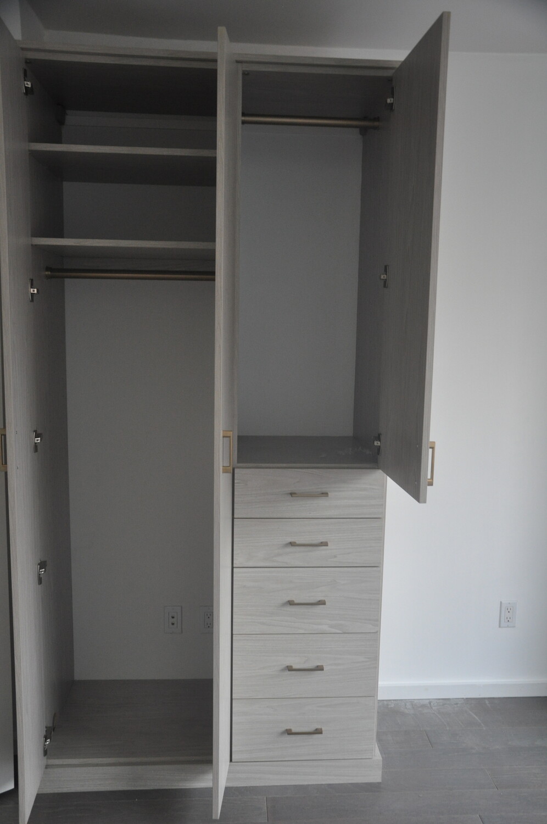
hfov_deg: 39.9
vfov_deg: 57.3
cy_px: 412
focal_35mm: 33
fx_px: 754
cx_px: 274
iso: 800
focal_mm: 22
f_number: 3.8
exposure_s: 1/60
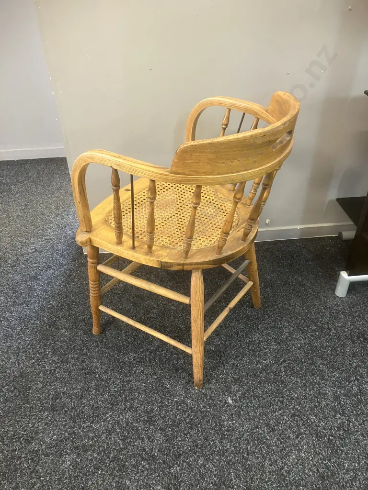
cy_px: 245
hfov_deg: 49.7
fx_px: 397
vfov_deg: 63.4
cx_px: 184
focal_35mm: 28
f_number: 1.8
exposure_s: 1/33
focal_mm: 3.99
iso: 250
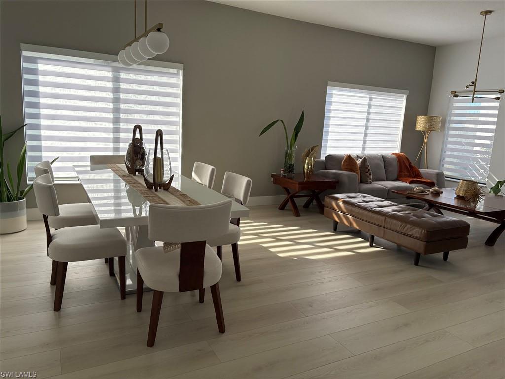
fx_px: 379
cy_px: 190
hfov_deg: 67.3
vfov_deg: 53.1
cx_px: 252
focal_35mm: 26
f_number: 1.6
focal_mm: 5.96
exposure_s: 1/243
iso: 64
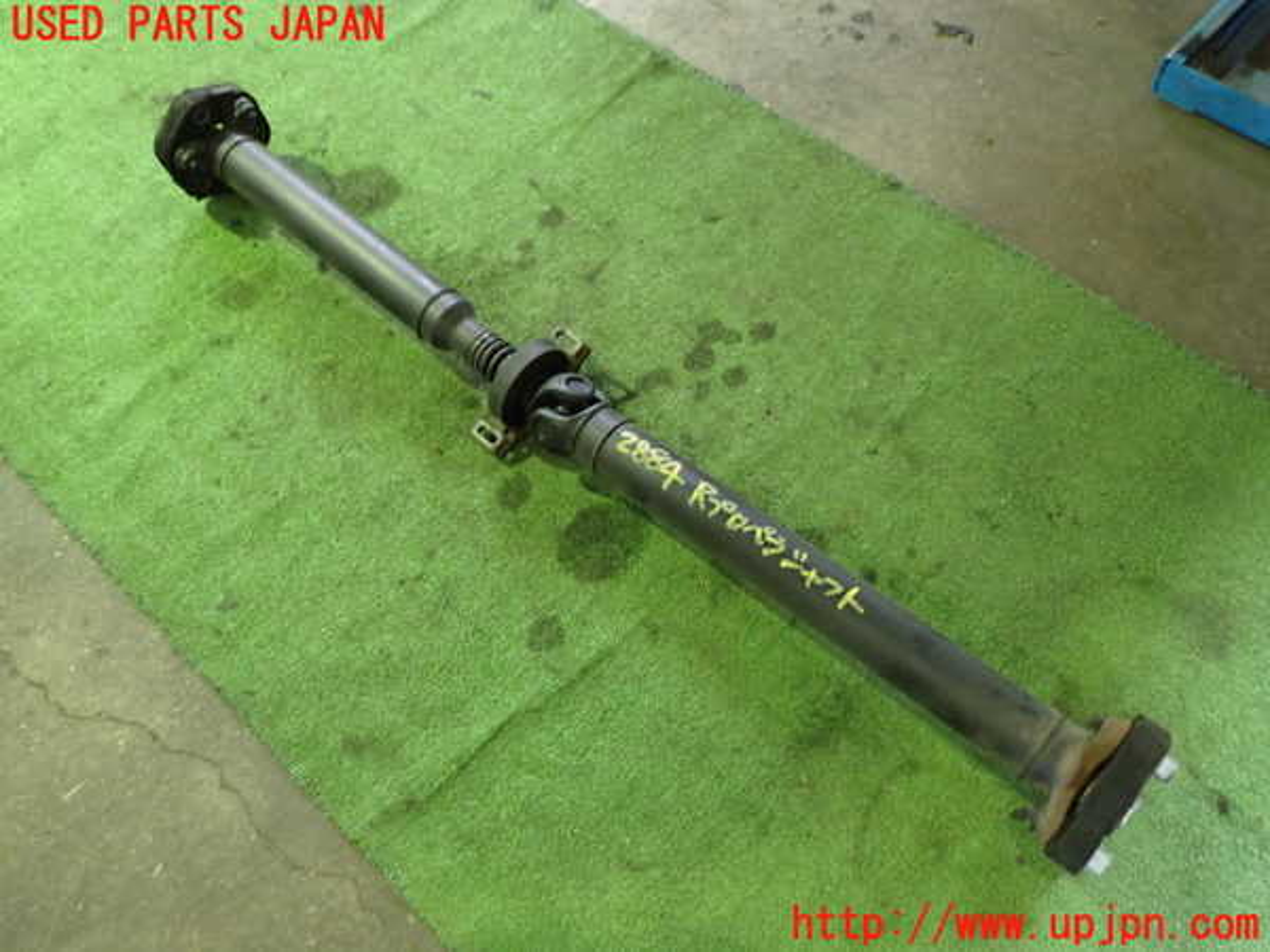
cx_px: 635
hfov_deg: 60.0
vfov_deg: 46.8
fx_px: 1101
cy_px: 476
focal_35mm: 30
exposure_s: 1/30
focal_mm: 5.4
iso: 640
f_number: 2.3
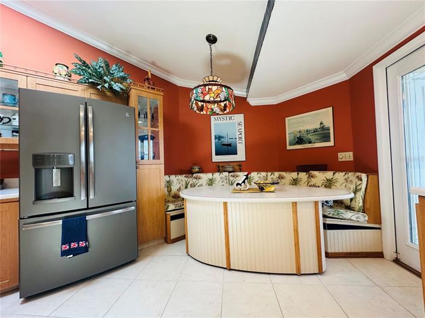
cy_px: 159
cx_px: 212
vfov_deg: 85.6
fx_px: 172
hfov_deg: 102.1
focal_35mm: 14
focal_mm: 2.22
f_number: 2.2
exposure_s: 1/120
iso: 200
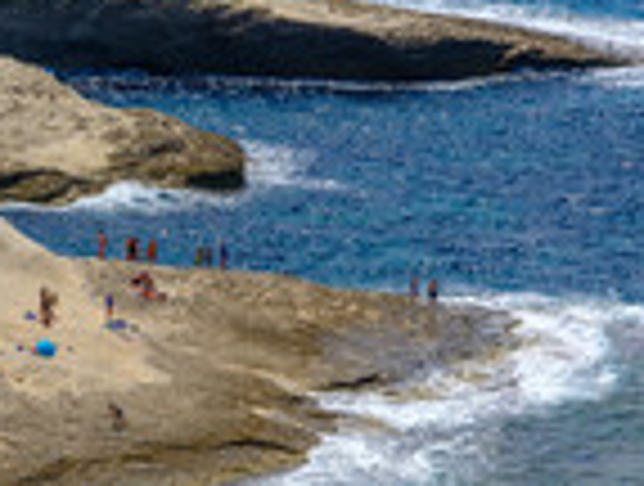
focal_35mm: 411
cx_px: -16
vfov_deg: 3.6
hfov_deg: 4.8
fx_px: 7666
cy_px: 320
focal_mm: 200
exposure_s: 1/60
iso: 80
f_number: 16
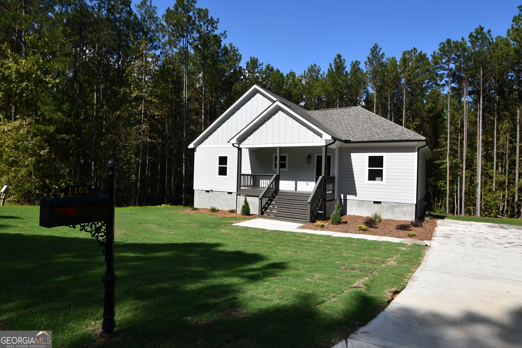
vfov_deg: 59.5
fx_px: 304
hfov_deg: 81.2
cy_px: 174
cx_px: 261
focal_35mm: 21
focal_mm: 14
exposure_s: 1/320
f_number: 9
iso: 100
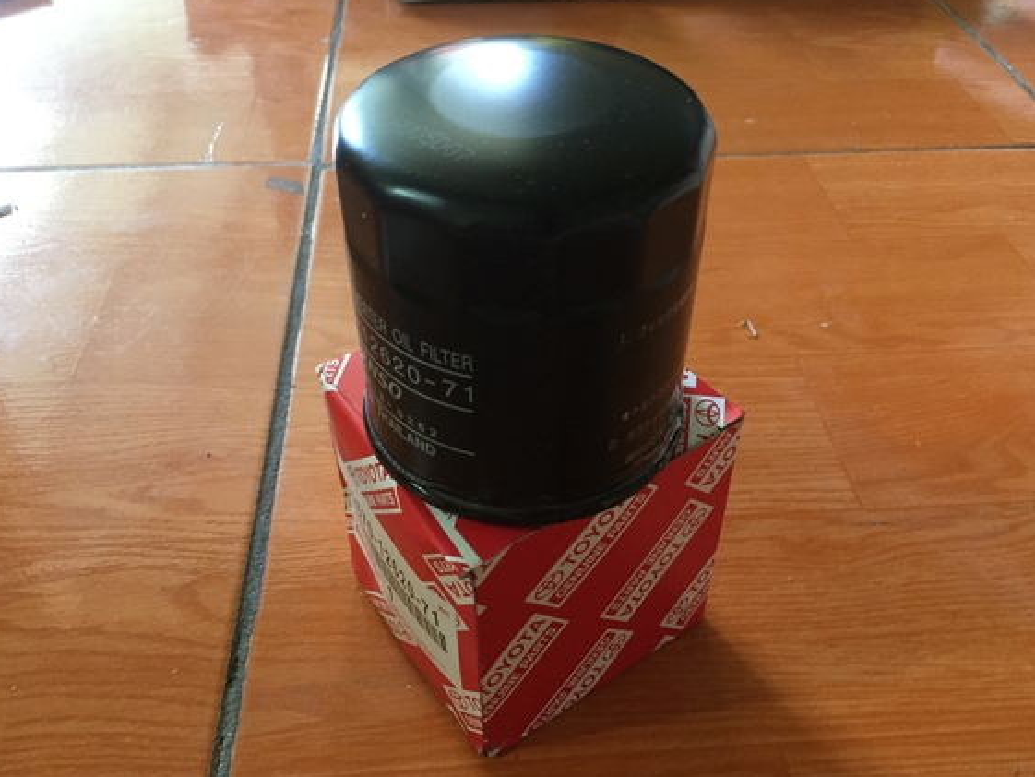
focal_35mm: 31
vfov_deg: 45.4
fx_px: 927
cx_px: 529
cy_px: 404
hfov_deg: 58.3
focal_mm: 4.15
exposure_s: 1/17
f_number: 2.2
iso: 250
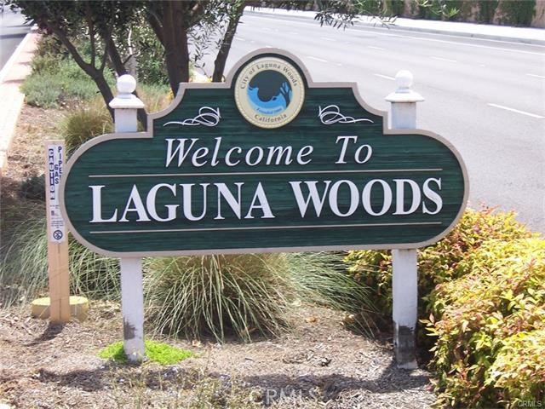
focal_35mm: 89
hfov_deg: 22.0
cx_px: 272
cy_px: 204
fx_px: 1401
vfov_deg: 16.6
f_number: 5.6
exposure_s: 1/180
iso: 80
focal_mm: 14.8
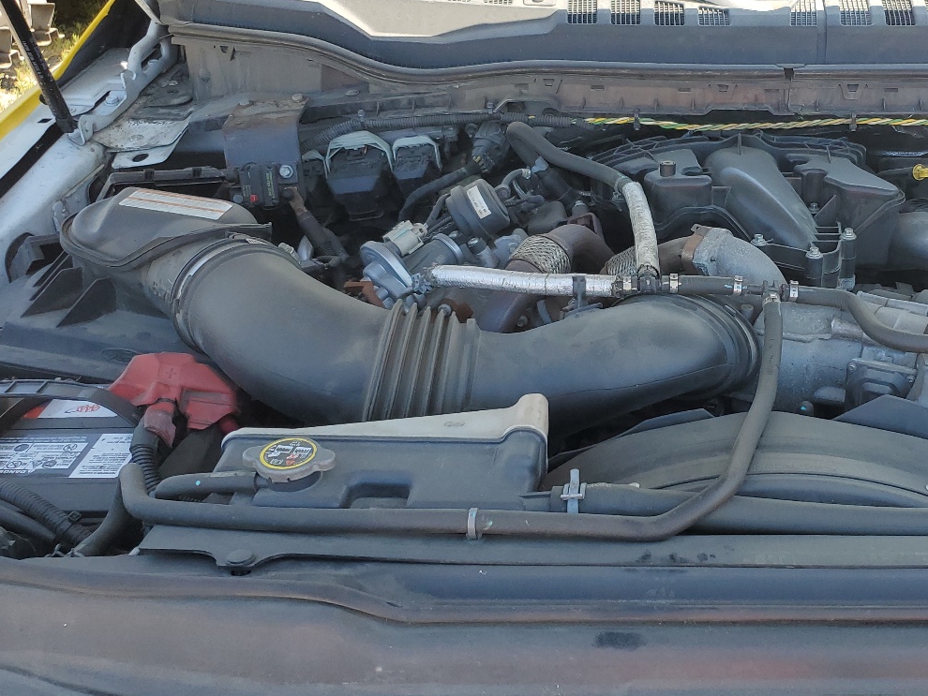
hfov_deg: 42.9
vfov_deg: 34.3
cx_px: 732
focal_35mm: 42
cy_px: 305
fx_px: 1126
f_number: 1.5
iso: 50
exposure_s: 1/588
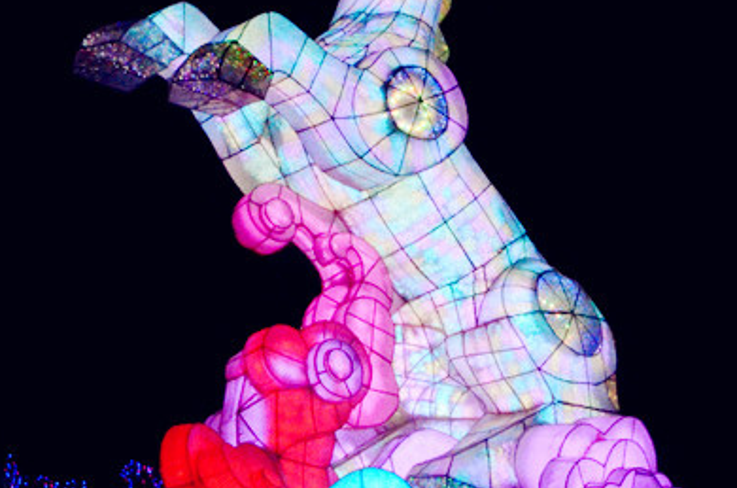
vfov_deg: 11.1
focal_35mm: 123
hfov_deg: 16.7
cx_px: 382
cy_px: 143
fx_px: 2512
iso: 6400
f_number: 32
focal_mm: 40
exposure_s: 1/25
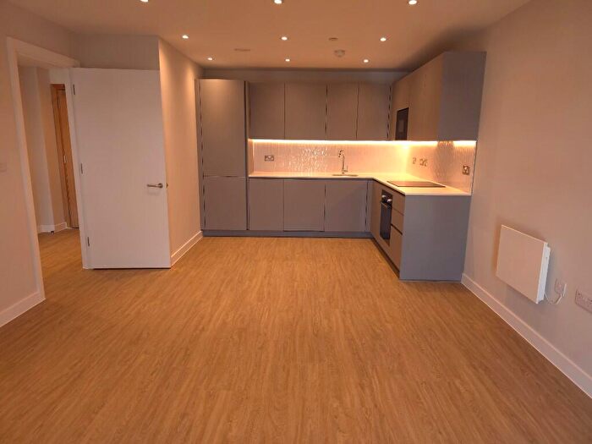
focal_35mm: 23
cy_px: 222
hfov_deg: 73.9
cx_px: 296
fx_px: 393
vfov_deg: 58.9
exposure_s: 1/50
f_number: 1.7
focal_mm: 6.3
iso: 125
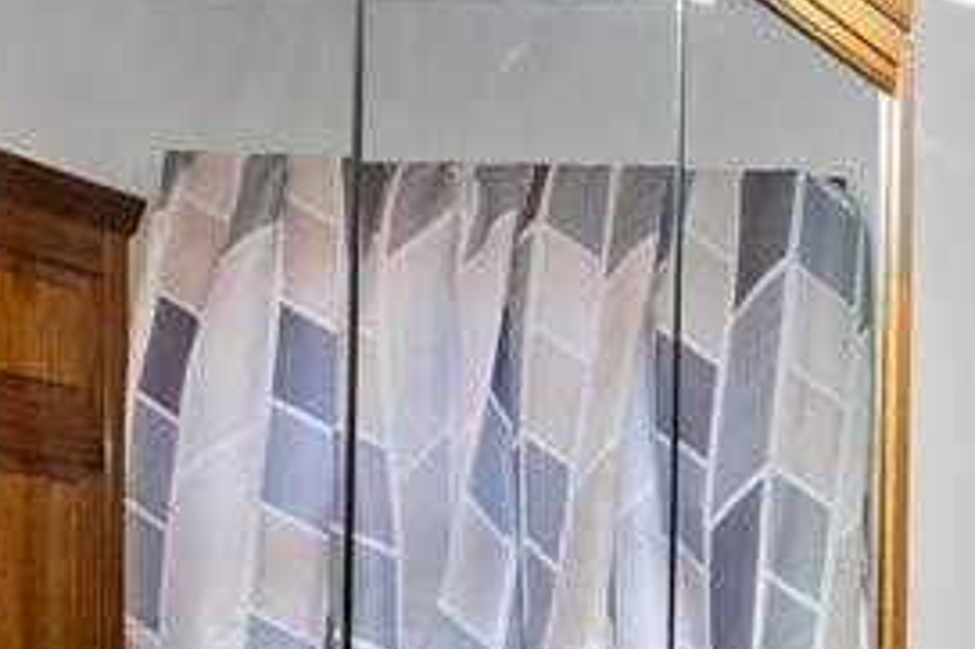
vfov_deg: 21.9
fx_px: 1516
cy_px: 825
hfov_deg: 20.8
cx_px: 1839
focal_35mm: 56
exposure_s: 1/2
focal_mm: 14
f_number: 9
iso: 250
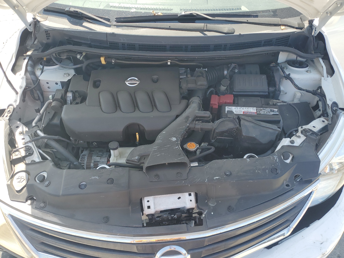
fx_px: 258
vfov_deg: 53.1
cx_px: 172
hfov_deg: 67.3
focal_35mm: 26
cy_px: 129
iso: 50
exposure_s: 1/625
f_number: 1.5
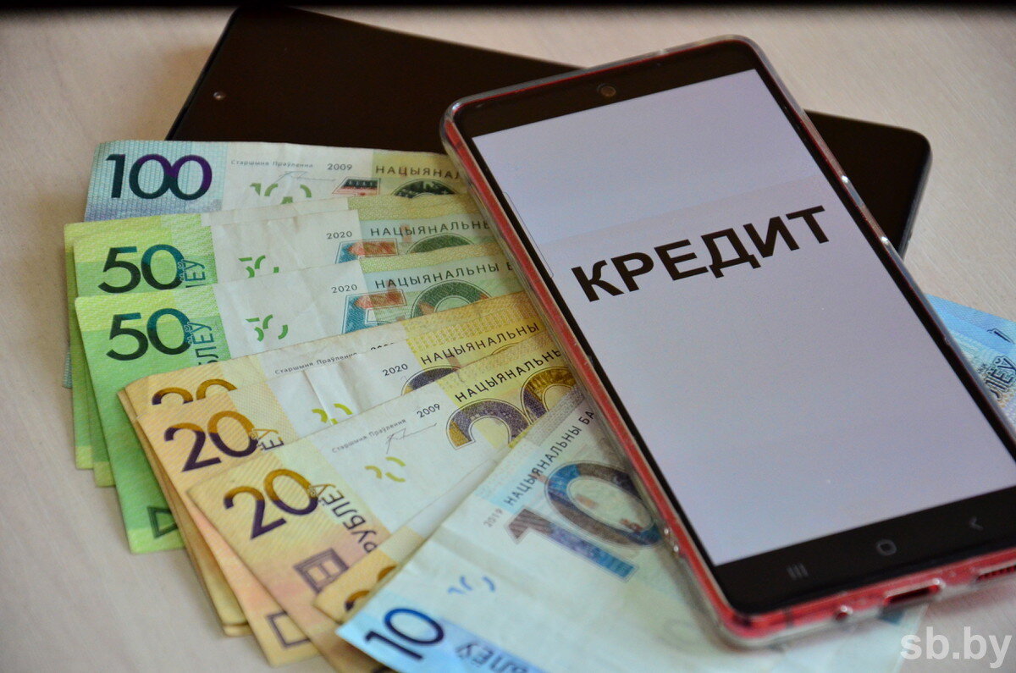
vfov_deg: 8.7
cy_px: 336
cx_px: 508
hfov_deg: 13.1
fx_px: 4436
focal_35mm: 158
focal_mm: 105
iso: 1250
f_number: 5.6
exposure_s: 1/320
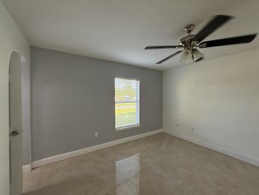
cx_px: 130
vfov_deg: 85.7
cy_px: 98
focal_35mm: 14
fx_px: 105
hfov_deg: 102.1
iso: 100
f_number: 2.2
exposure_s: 1/99
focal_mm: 2.22
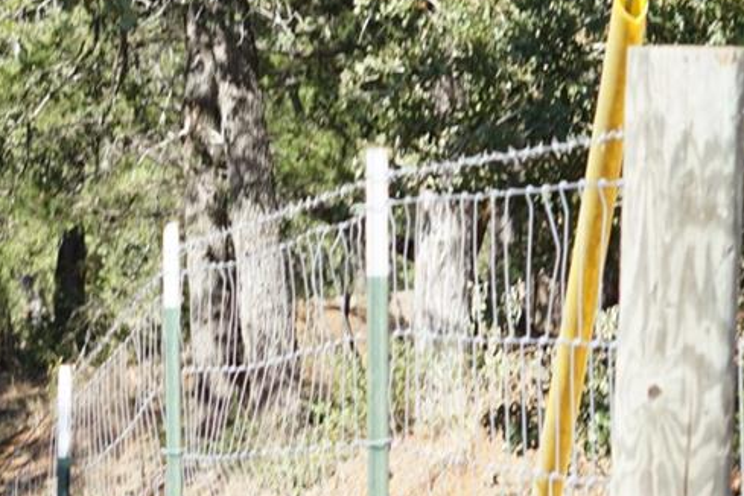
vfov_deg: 4.4
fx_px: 6489
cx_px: -424
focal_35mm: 314
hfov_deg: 6.5
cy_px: 652
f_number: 5
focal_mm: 50
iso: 100
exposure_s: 1/200
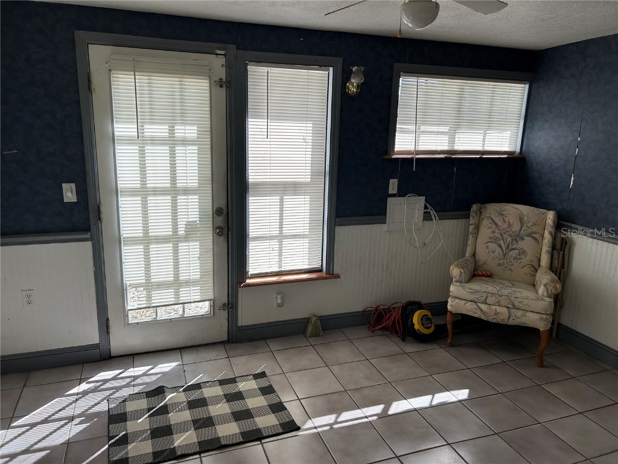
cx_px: 309
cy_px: 232
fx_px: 464
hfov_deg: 67.3
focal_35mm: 26
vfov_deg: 53.1
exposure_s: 1/814
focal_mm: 5.7
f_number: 1.5
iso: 50
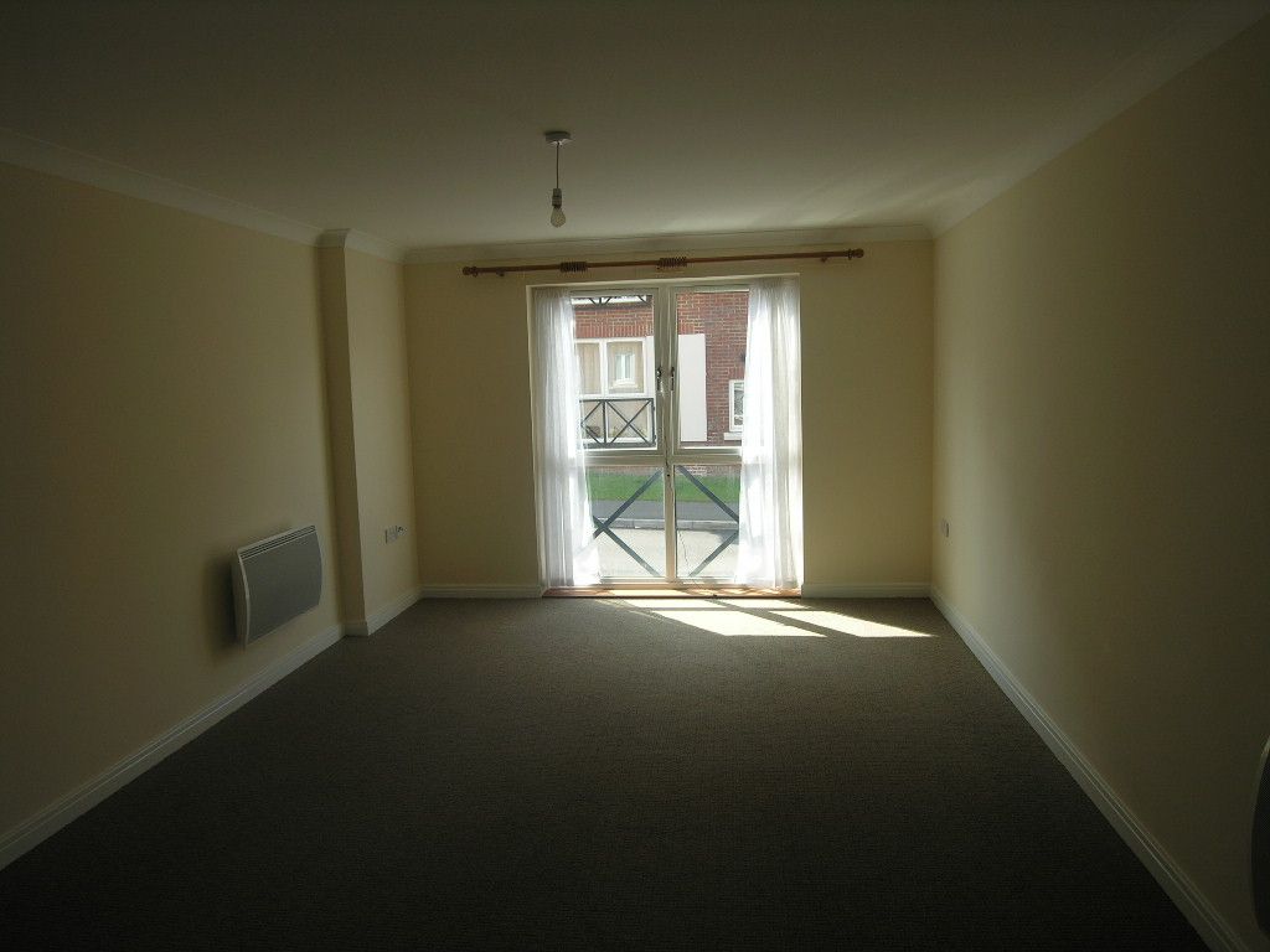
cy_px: 476
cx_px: 635
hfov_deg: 71.6
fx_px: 881
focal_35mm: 24
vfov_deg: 56.8
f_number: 3.6
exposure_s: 1/94.4
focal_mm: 6.1
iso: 50
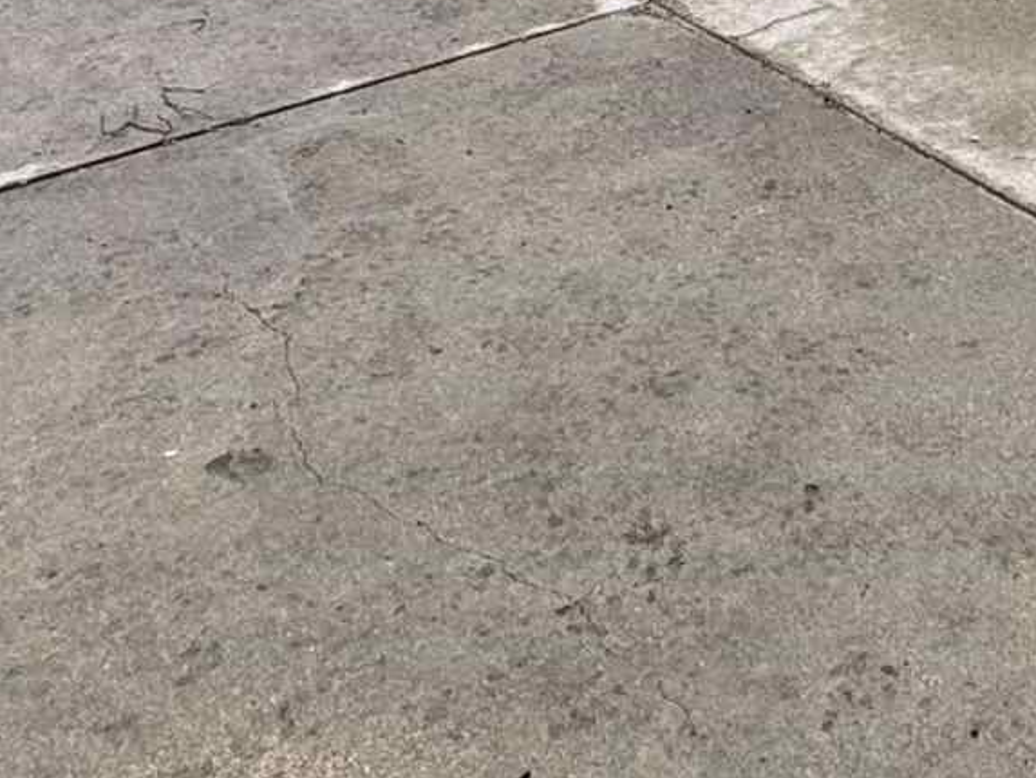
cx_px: 1474
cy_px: -637
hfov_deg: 22.3
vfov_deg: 16.4
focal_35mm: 75
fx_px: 2245
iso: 40
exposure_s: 1/349
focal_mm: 2.22
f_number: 2.2
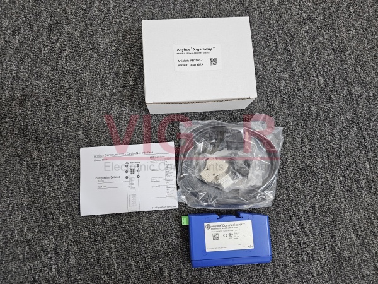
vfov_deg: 58.9
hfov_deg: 73.9
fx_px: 251
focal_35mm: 23
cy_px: 142
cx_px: 189
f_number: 1.7
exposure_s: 1/60
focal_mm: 6.3
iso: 500
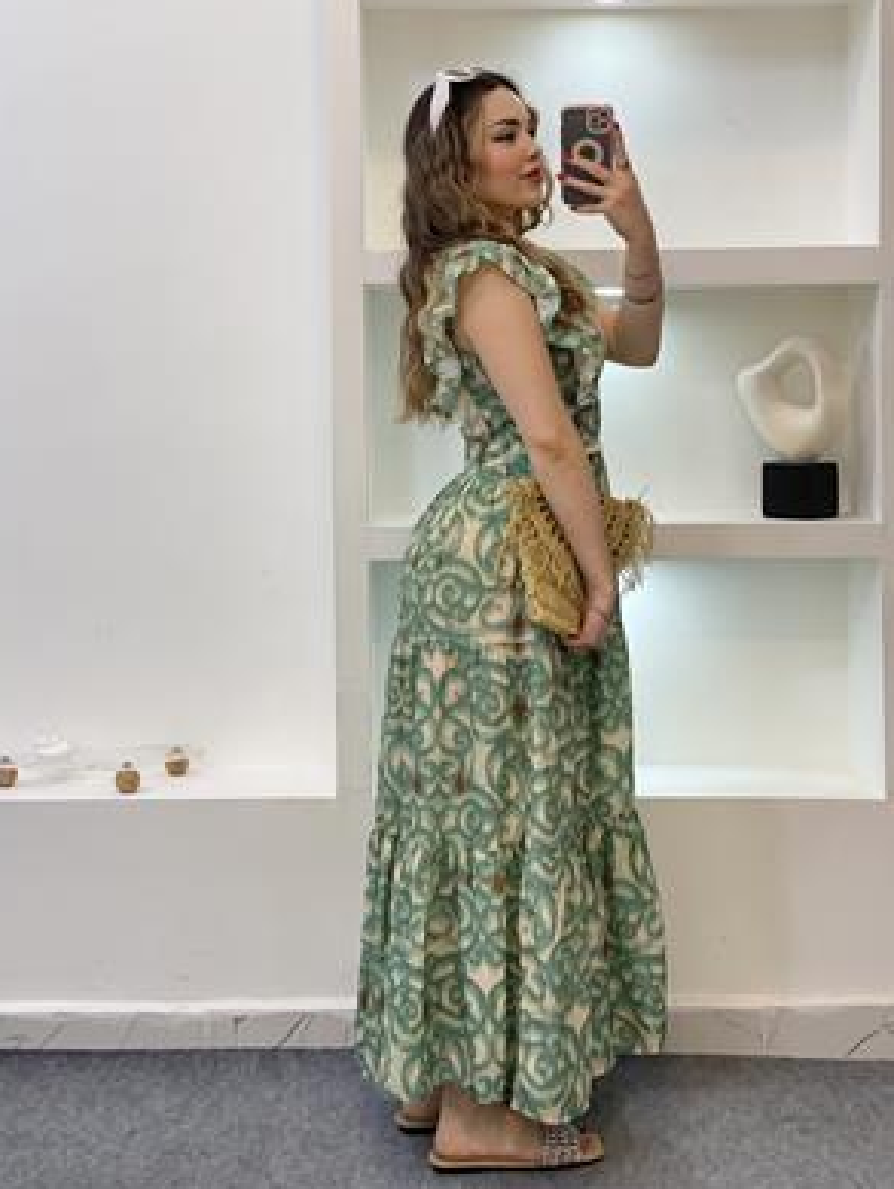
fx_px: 1892
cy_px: 566
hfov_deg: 26.6
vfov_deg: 34.9
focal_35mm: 55
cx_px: 442
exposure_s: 1/100
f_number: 2
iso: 80
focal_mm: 6
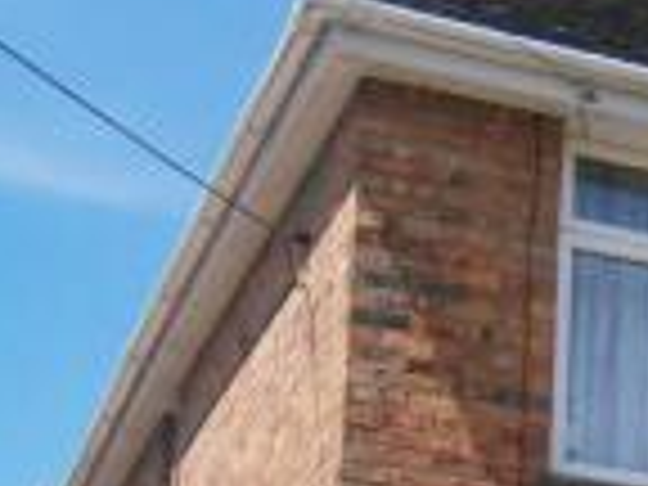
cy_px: 763
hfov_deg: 18.0
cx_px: 718
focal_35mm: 105
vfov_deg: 13.2
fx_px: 1966
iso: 80
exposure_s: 1/1250
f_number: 2.8
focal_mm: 4.7
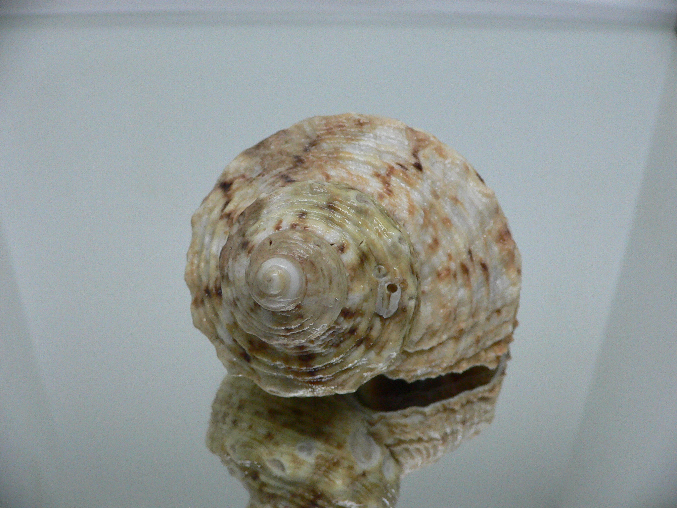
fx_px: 685
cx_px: 338
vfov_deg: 40.7
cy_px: 254
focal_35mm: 35
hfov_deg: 52.6
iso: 200
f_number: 2.8
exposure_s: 1/60
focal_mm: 4.6
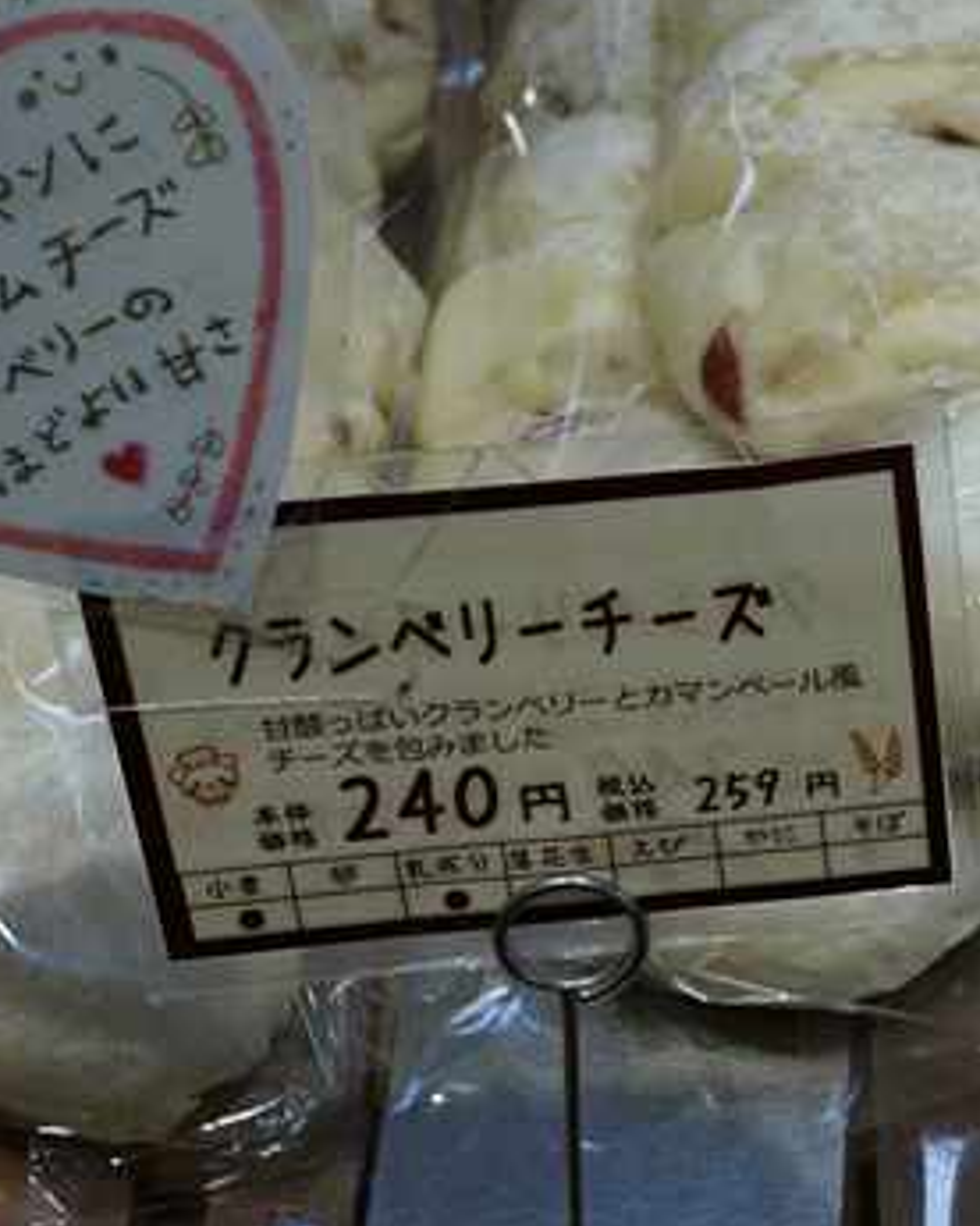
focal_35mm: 88
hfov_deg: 16.9
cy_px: 551
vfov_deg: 21.7
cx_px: 1076
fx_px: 3190
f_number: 8
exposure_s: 1/160
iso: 800
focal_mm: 30
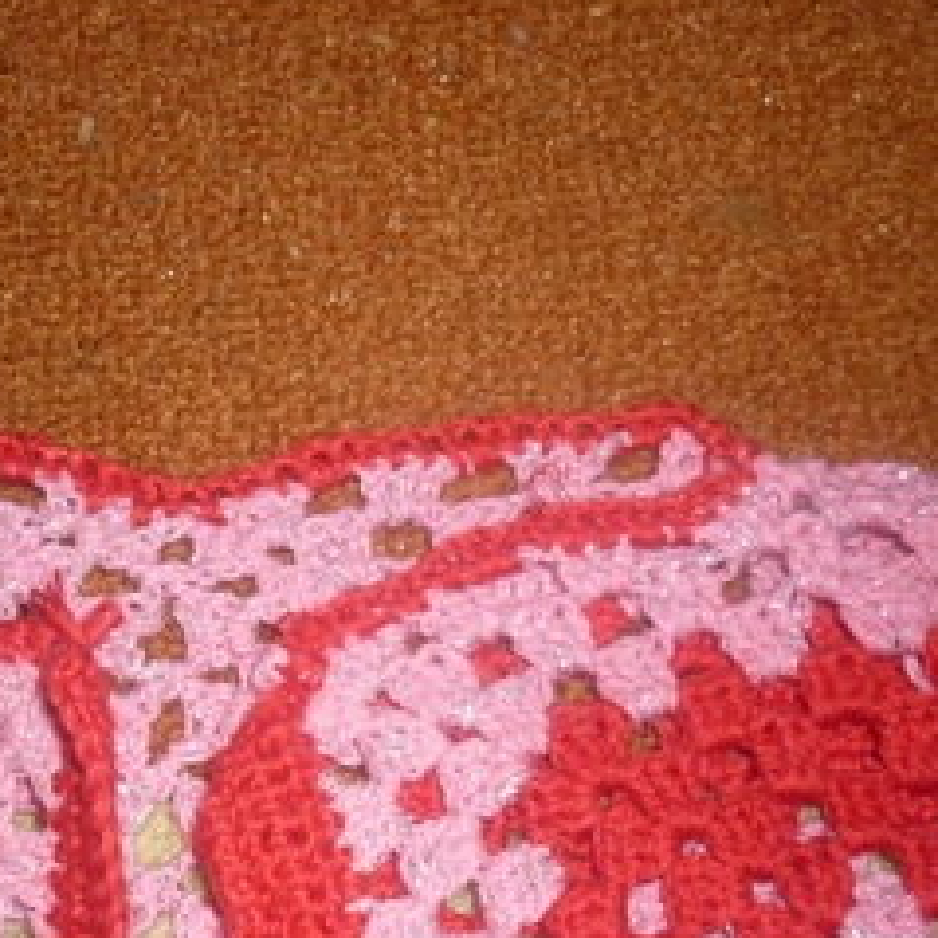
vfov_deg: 30.9
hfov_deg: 30.2
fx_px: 1686
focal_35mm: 55
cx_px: 165
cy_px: 616
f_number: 2.8
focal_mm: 5.5
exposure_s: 1/30
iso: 100
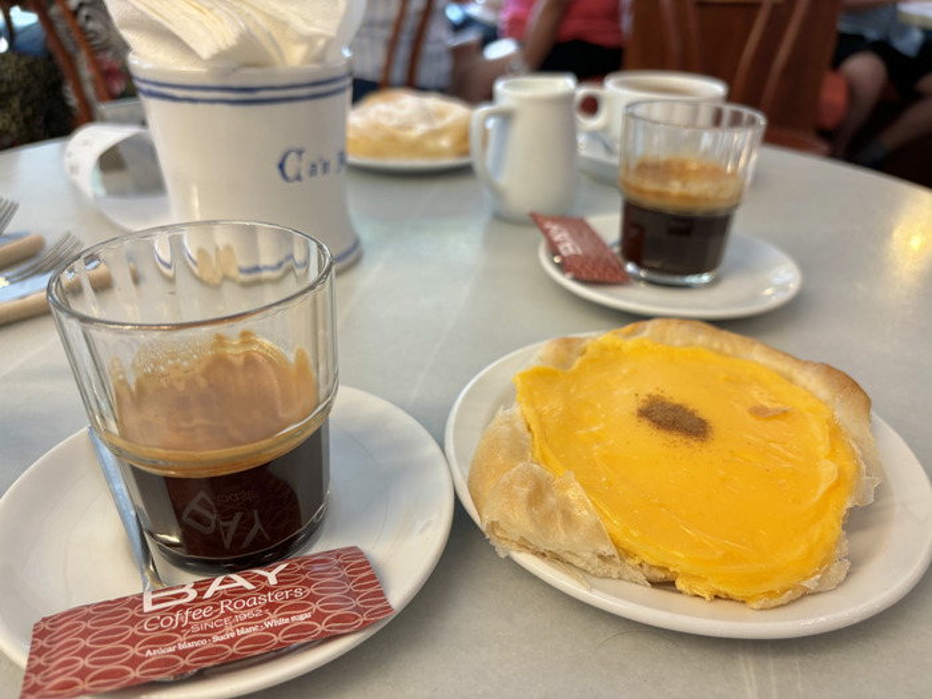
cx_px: 466
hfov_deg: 67.3
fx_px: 700
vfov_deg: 53.1
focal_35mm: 26
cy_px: 350
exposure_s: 1/50
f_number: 1.6
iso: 80
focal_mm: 5.96
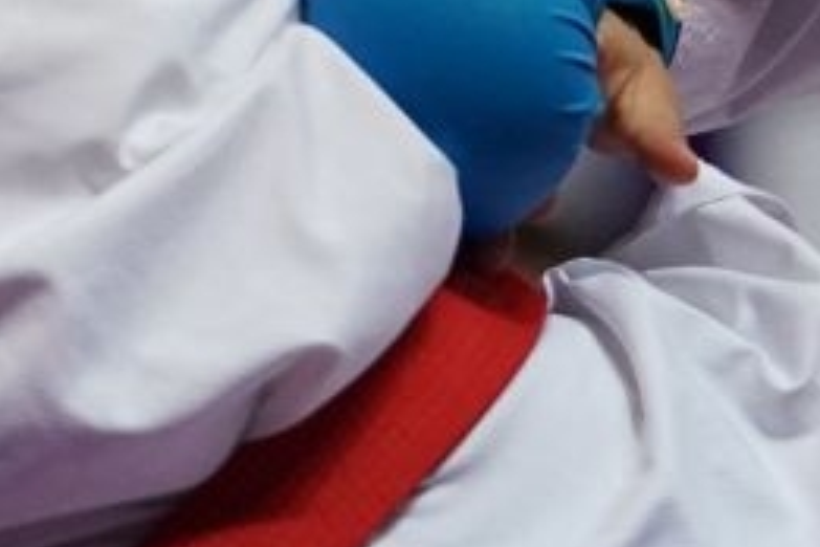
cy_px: 119
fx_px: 30497
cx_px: 358
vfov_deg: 1.0
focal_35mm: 1339
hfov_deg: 1.5
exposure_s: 1/1000
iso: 3200
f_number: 2.8
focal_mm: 194
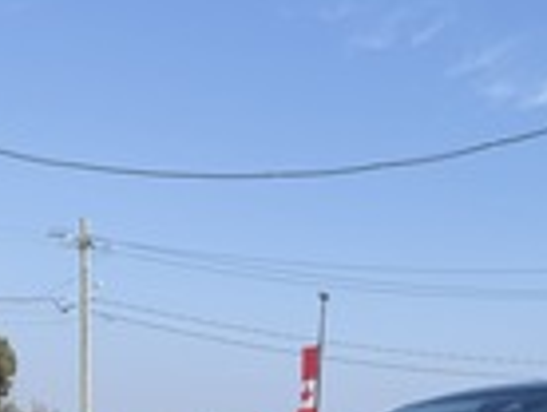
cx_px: 452
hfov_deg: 26.1
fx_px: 1156
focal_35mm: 73
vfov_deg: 18.3
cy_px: 588
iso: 80
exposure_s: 1/3425
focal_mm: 6.76
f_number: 1.78
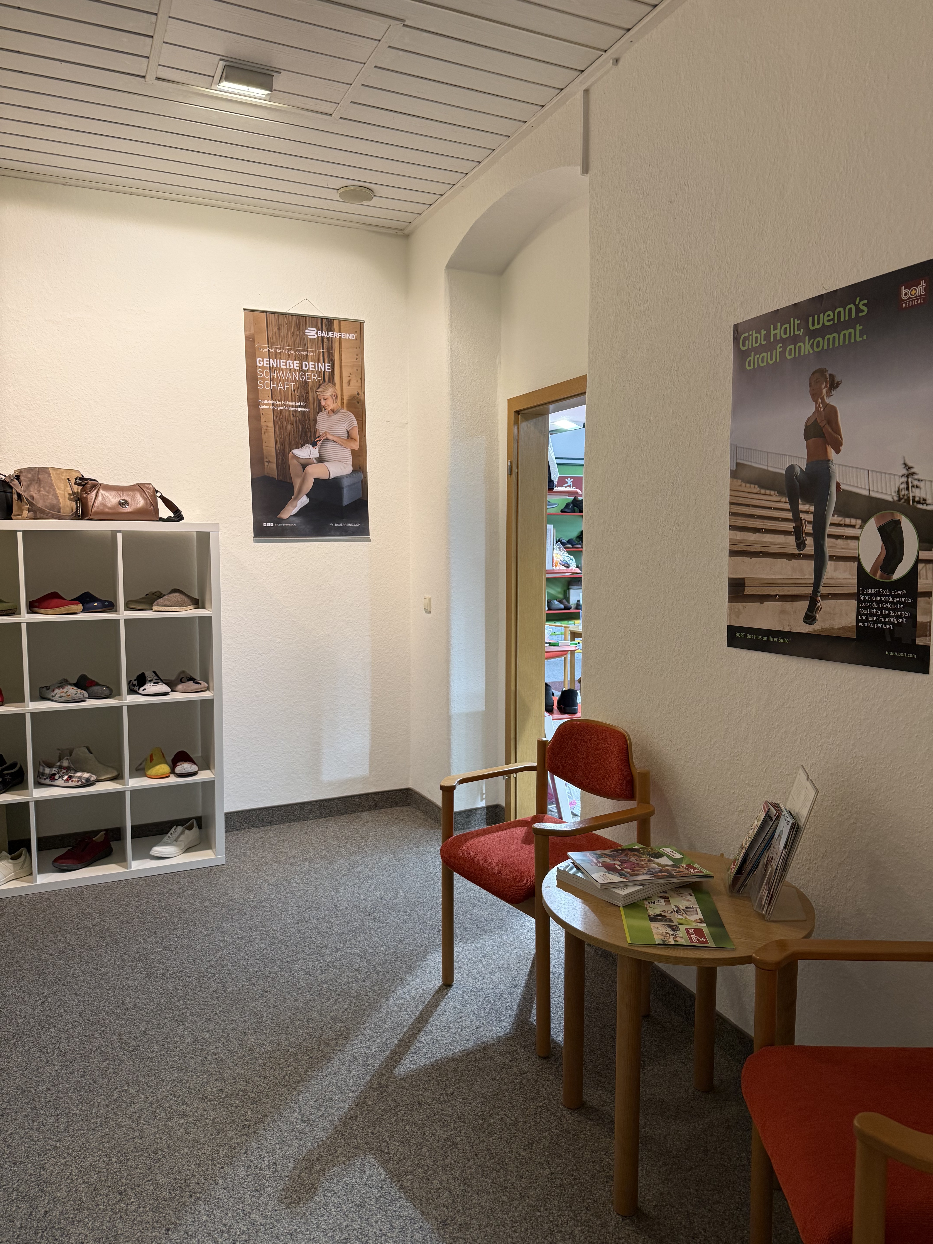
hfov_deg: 56.8
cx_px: 466
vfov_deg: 71.6
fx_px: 862
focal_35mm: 24
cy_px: 622
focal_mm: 6.76
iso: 200
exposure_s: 1/100
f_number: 1.78
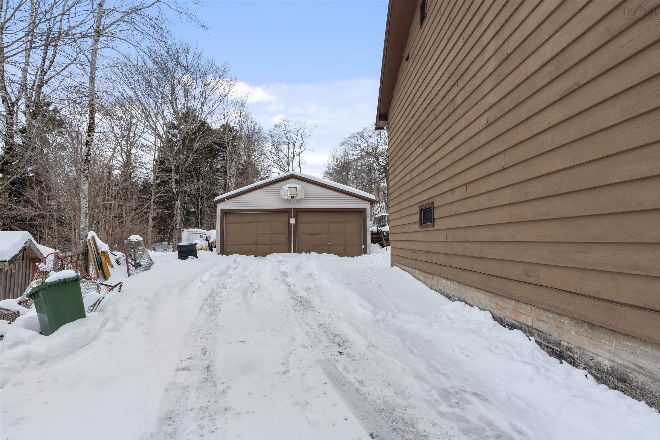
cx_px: 330
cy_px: 220
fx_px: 293
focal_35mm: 16
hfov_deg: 96.7
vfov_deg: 73.7
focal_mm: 16
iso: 400
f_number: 8
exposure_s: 1/200
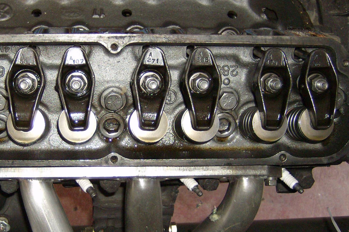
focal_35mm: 54
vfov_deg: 25.1
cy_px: 121
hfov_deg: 36.6
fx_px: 524
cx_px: 125
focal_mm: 6
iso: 200
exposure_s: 1/60
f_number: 2.8
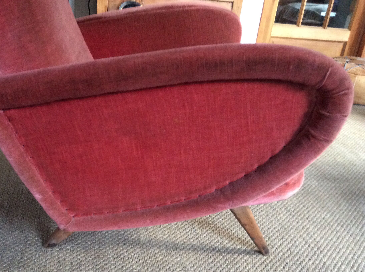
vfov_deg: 37.5
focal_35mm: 38
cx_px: 149
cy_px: 157
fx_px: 400
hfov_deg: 48.8
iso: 250
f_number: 2.4
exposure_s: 1/17
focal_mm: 3.3
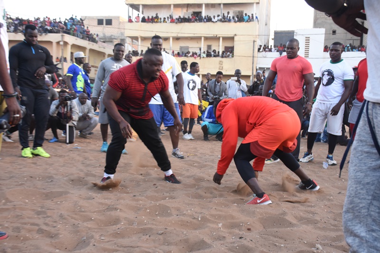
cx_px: 190
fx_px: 475
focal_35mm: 45
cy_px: 126
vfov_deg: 29.9
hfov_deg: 43.6
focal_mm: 30
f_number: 6.3
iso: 1000
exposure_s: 1/160
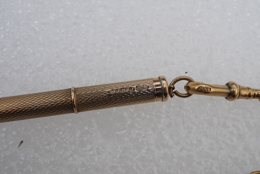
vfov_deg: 29.9
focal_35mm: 45
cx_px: 130
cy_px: 87
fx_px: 325
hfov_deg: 43.6
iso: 400
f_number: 18
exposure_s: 1/125
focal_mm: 30
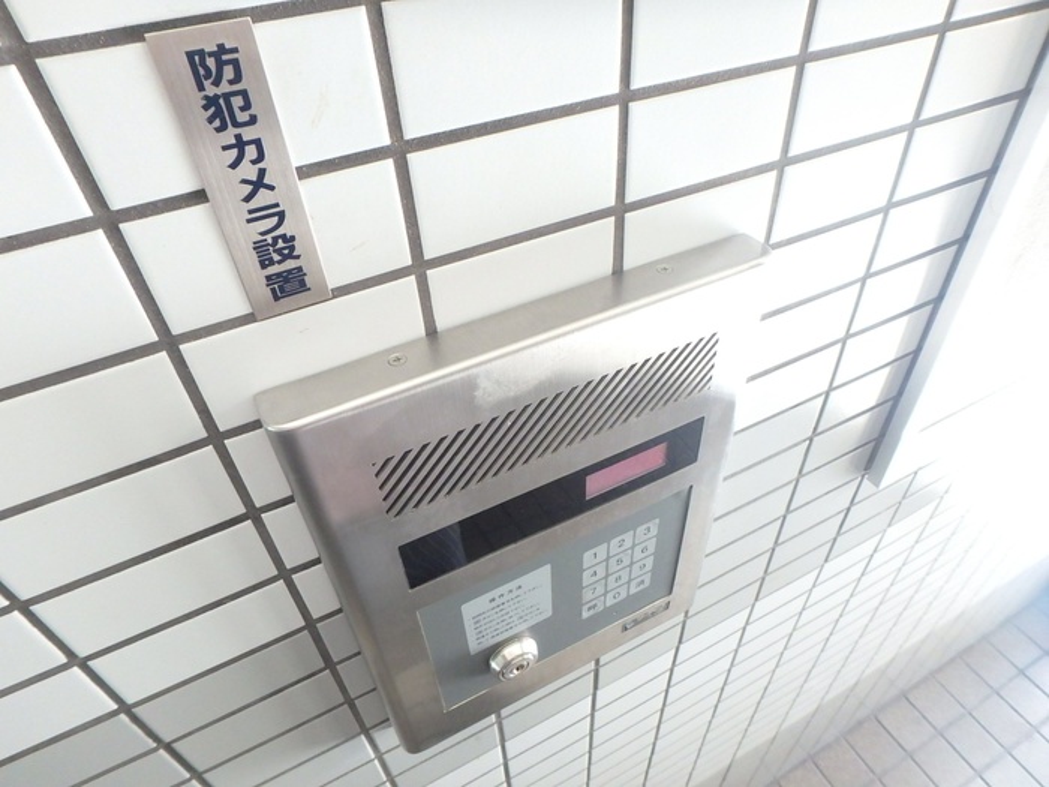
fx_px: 636
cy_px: 394
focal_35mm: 21
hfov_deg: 79.0
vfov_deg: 63.4
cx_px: 524
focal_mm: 3.7
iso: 800
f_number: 3.5
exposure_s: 1/25
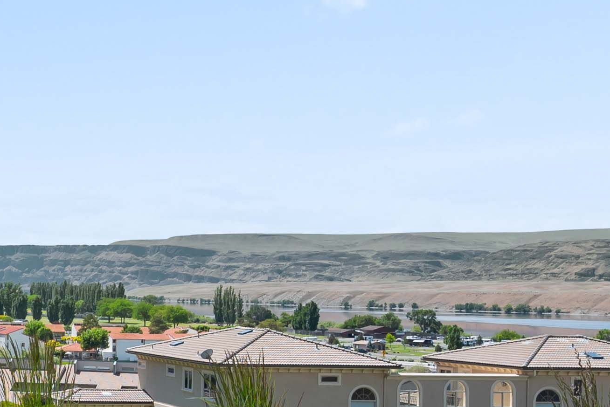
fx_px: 1169
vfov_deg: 19.7
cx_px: -295
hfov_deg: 23.6
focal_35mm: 69
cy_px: 269
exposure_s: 1/320
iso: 100
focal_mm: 15
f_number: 8
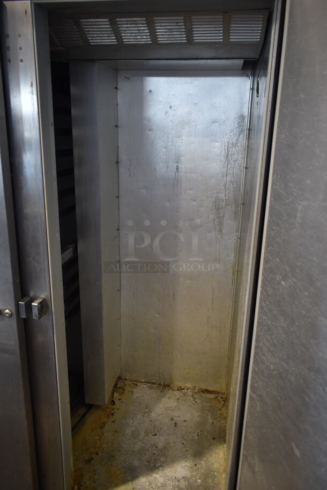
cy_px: 245
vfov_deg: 67.3
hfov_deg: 48.0
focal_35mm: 27
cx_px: 164
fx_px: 367
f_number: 3.5
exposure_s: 1/30
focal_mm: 18
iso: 500
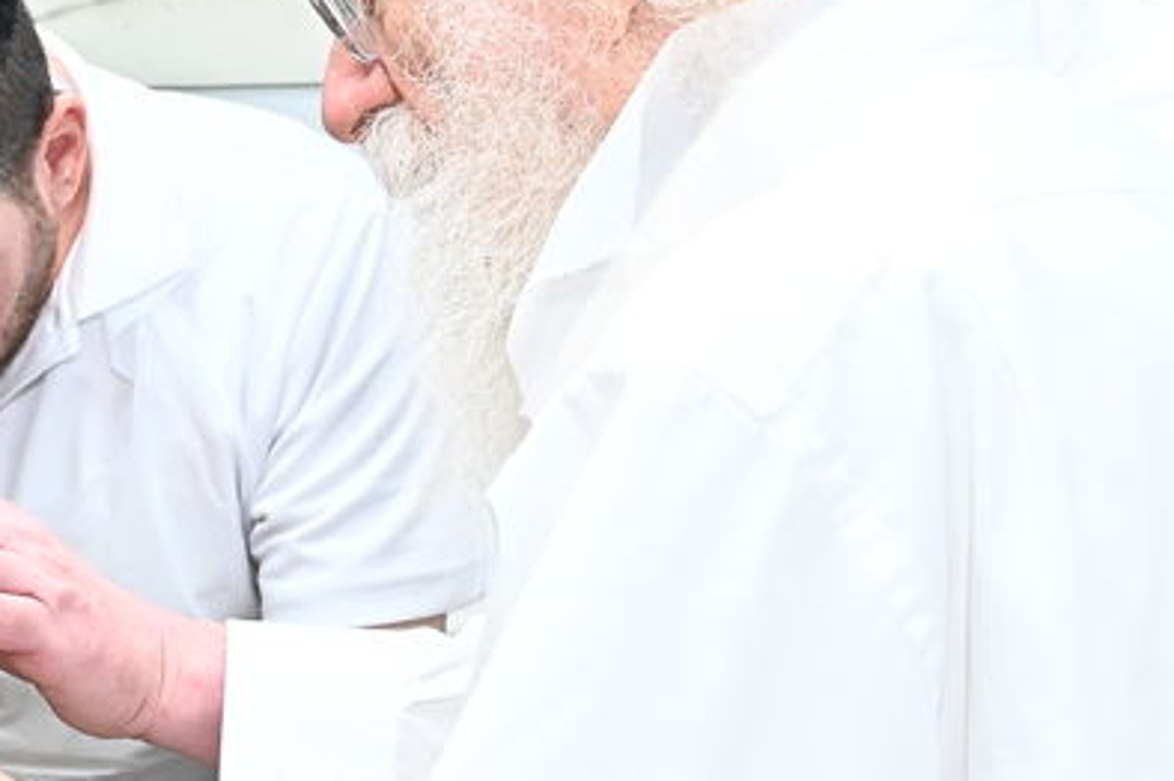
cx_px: -283
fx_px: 3128
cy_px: 441
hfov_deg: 19.8
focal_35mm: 96
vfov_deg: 14.2
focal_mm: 27
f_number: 8
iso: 2500
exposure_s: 1/200
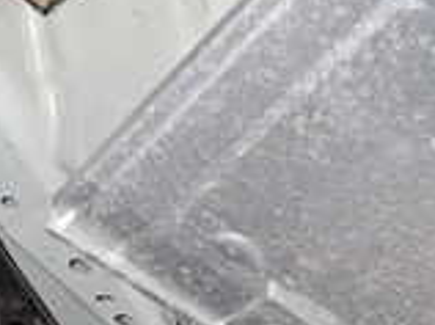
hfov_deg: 17.3
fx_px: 1430
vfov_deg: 12.2
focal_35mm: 114
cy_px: 515
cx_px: 231
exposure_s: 1/30
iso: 500
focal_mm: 5.4
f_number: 6.3
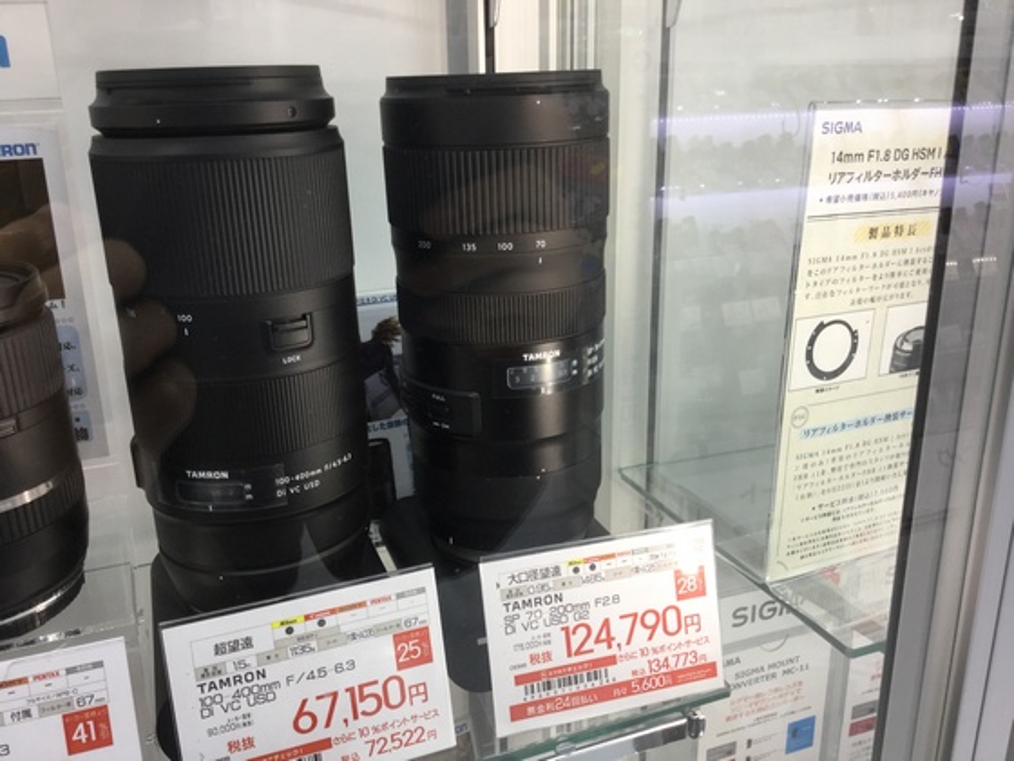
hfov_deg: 58.4
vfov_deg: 45.4
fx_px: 908
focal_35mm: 31
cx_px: 507
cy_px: 380
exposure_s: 1/60
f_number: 2.4
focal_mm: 3.3
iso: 32
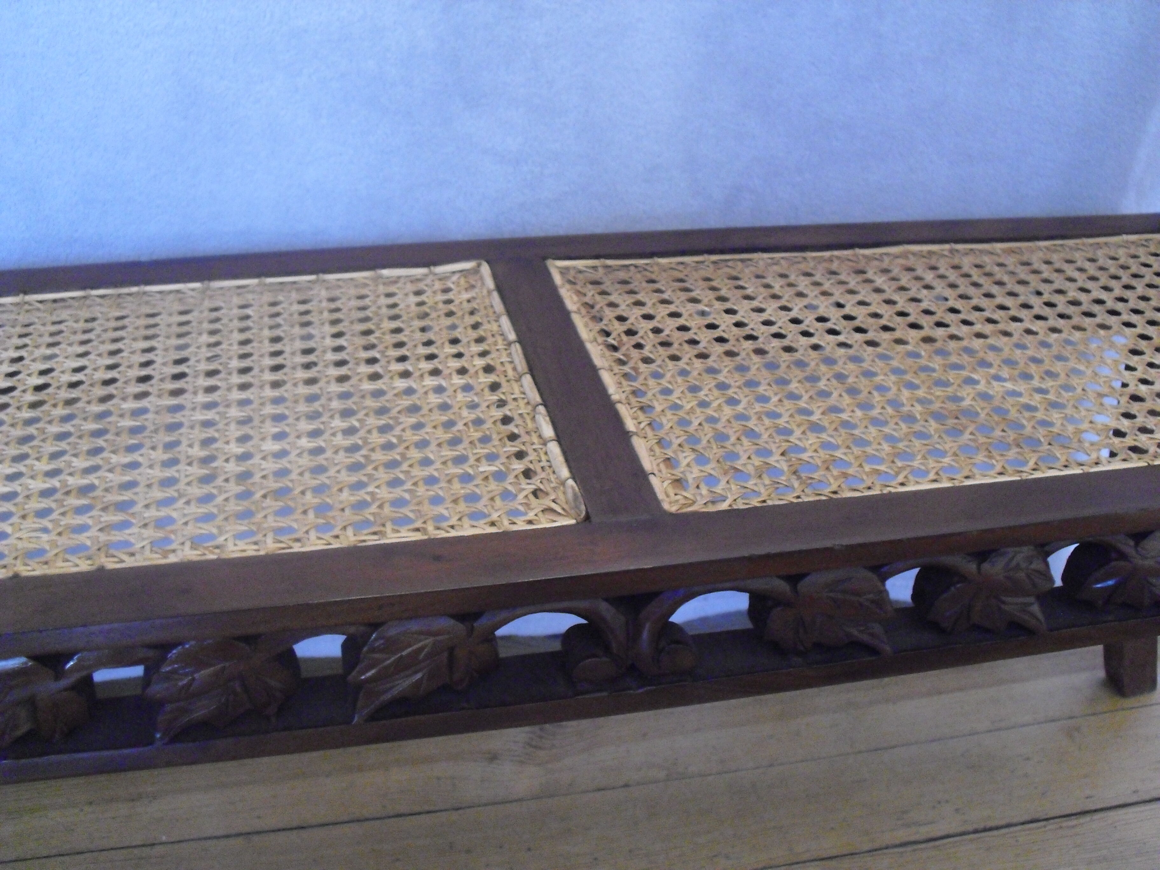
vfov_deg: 39.7
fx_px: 1206
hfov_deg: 51.4
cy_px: 435
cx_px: 580
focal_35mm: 36
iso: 800
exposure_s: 1/25
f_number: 3.1
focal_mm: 6.3
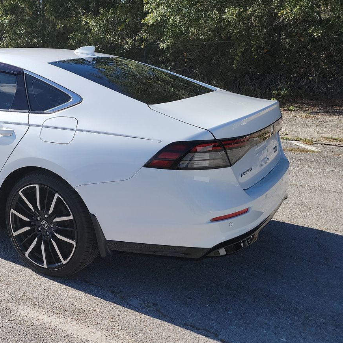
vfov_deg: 42.3
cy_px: 115
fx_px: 437
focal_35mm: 39
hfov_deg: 39.8
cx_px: 37
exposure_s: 1/831
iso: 50
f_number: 1.8
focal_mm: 6.7
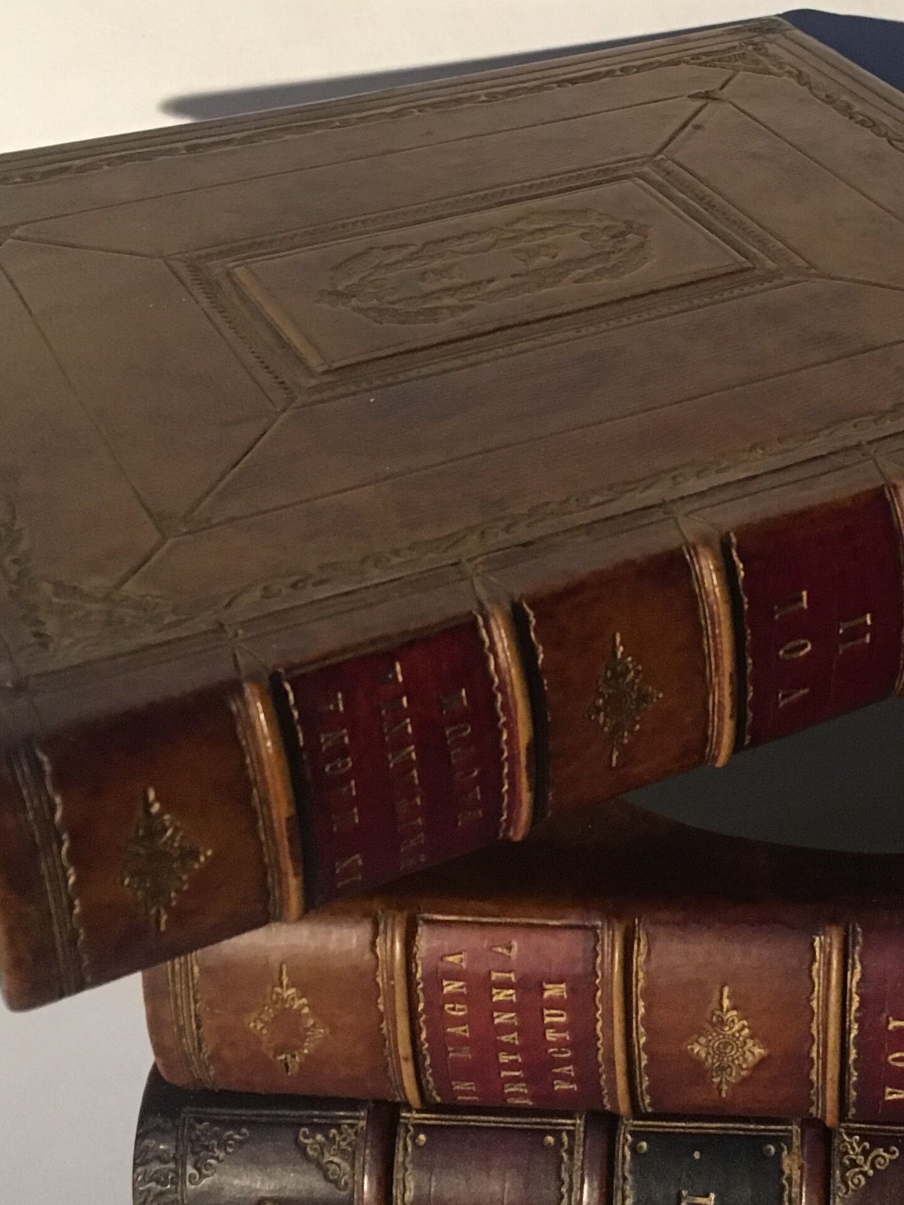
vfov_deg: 31.7
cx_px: 824
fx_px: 2124
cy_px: 544
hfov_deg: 23.4
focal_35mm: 61
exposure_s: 1/25
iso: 200
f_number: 2.2
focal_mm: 4.15
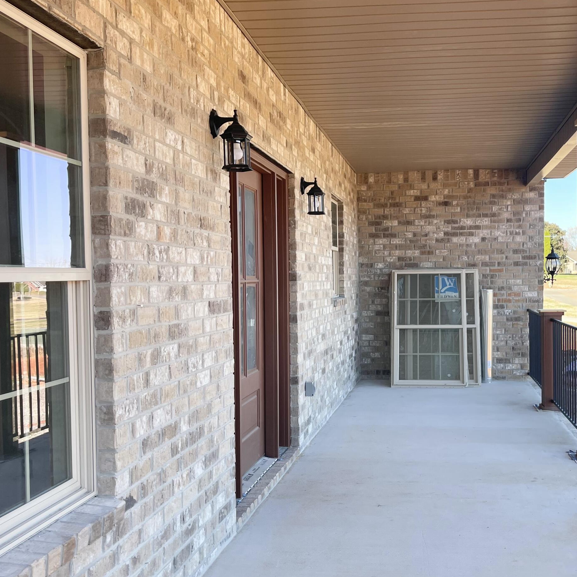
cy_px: 291
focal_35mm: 36
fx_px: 679
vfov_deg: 46.0
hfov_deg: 45.3
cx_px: 386
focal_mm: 5.1
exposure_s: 1/581
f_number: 1.6
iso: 32
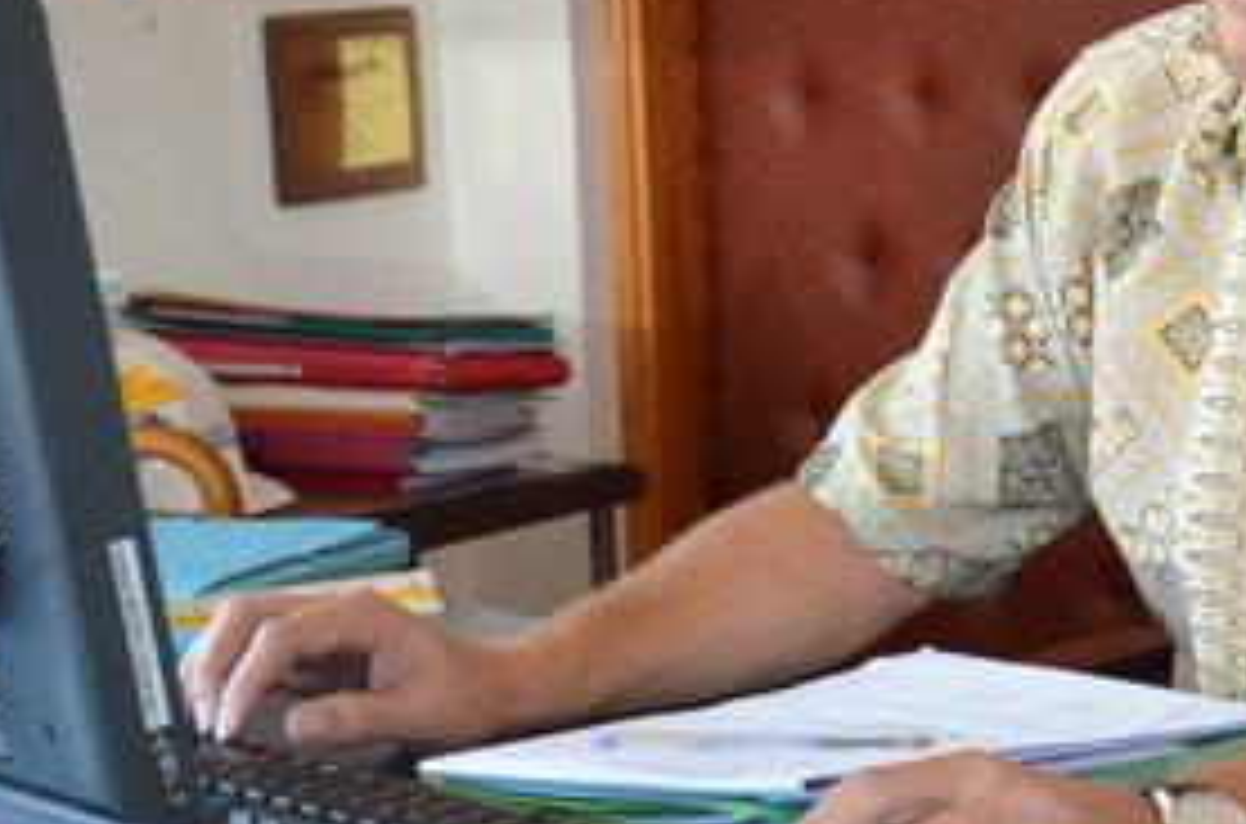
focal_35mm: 104
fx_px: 3589
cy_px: 585
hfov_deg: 18.9
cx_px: 1381
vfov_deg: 13.1
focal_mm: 24
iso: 4000
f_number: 8
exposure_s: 1/250
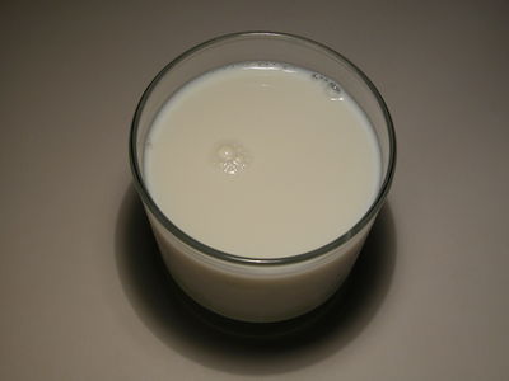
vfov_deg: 27.0
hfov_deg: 35.5
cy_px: 190
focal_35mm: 54
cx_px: 254
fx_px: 794
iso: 100
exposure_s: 1/122
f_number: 3.9
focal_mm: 13.7
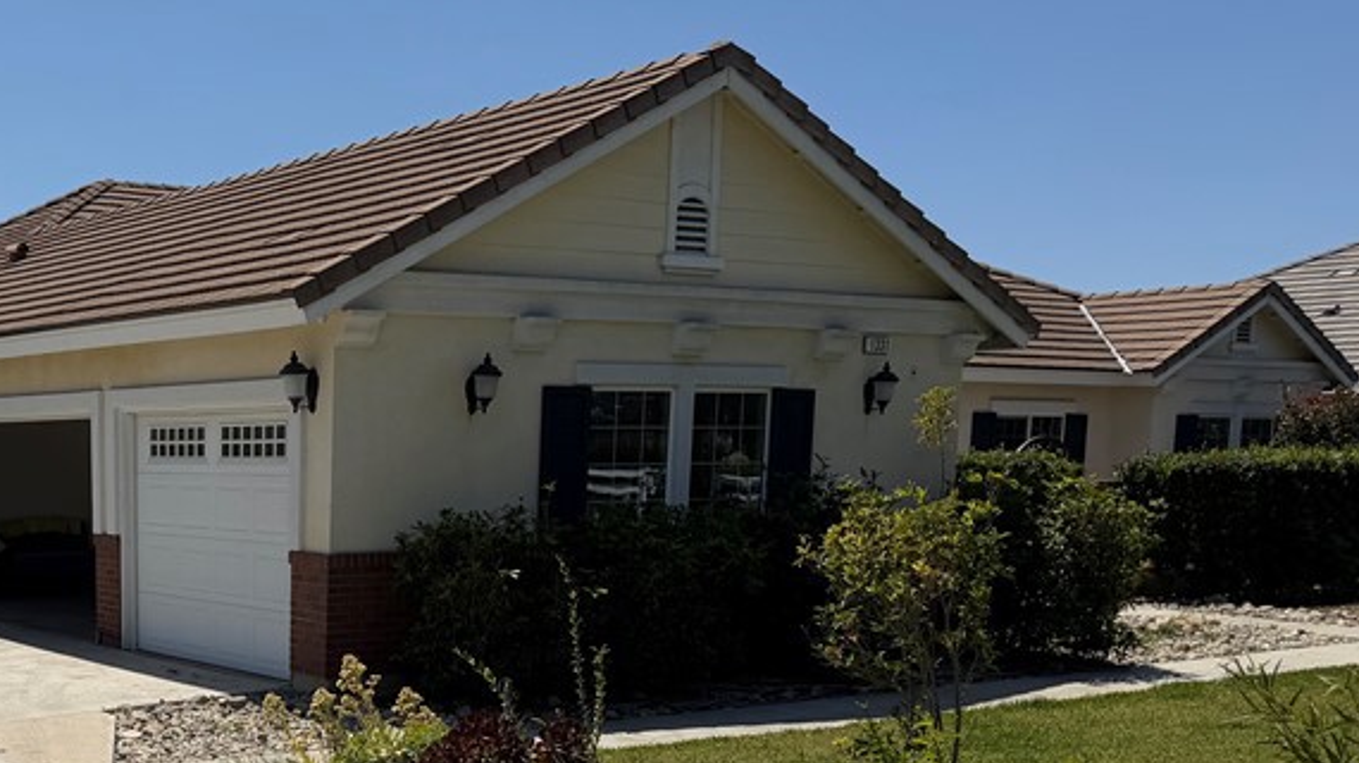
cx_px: 176
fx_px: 1693
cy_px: 701
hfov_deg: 40.9
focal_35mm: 47
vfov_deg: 24.6
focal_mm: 6.76
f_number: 1.78
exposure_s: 1/11905
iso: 100
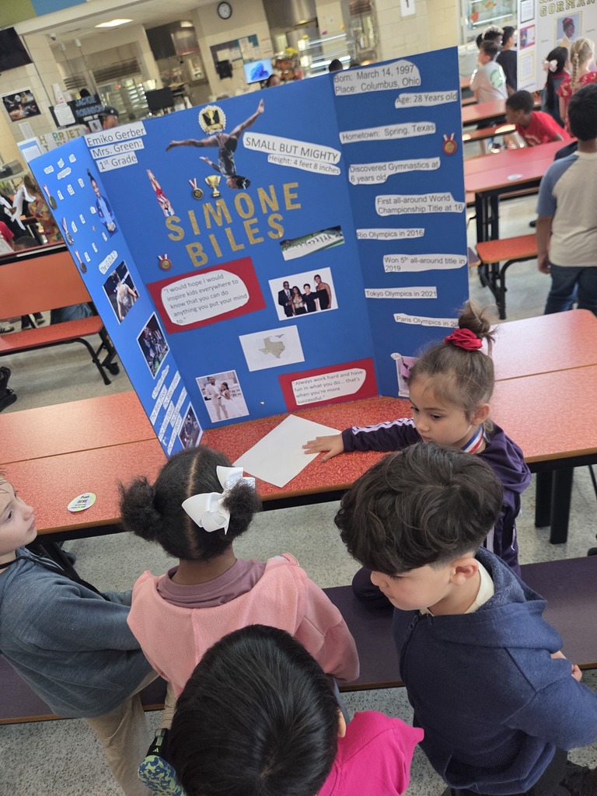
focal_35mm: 23
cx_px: 298
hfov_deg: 58.9
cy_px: 398
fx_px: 529
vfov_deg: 73.9
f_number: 1.8
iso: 320
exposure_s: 1/120
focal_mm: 5.4
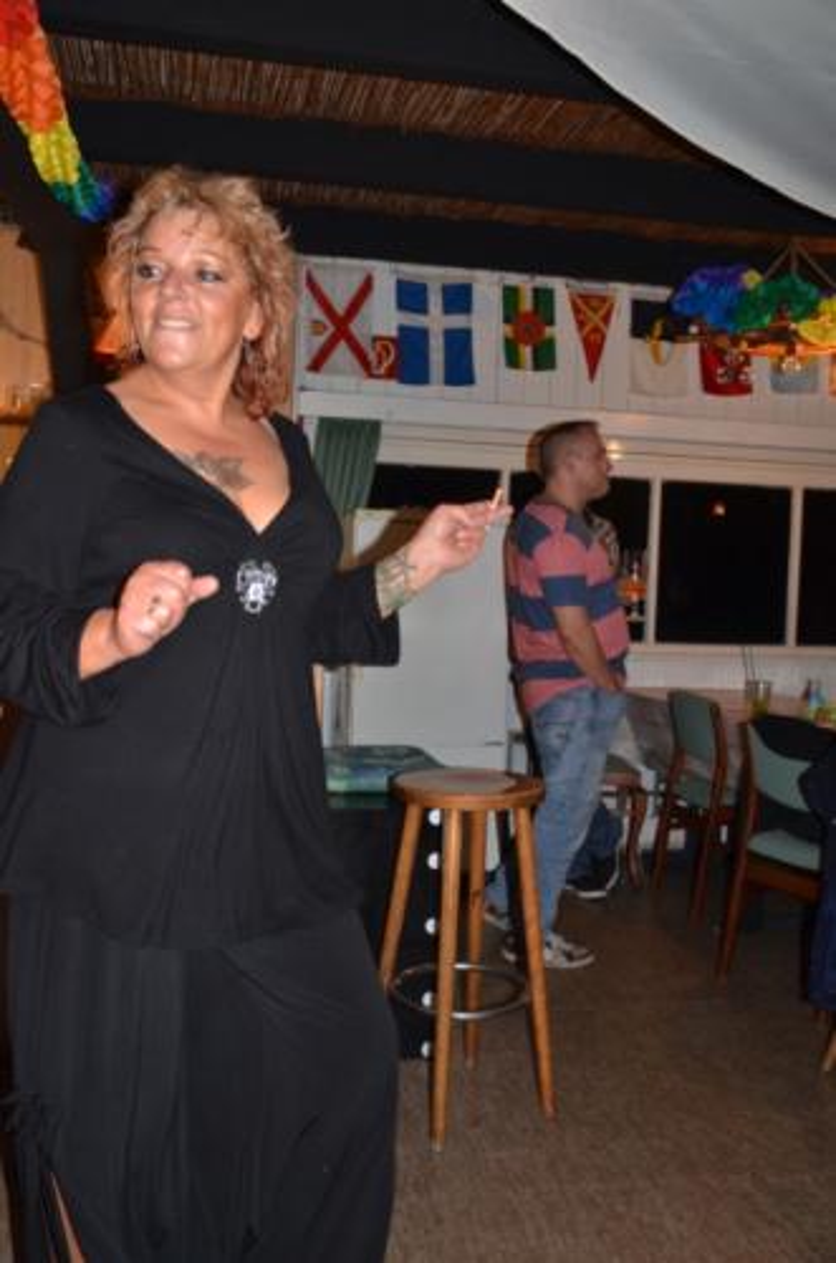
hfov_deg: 41.5
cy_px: 632
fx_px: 1103
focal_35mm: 32
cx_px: 418
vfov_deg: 59.6
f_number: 3.8
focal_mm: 21
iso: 800
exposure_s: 1/60
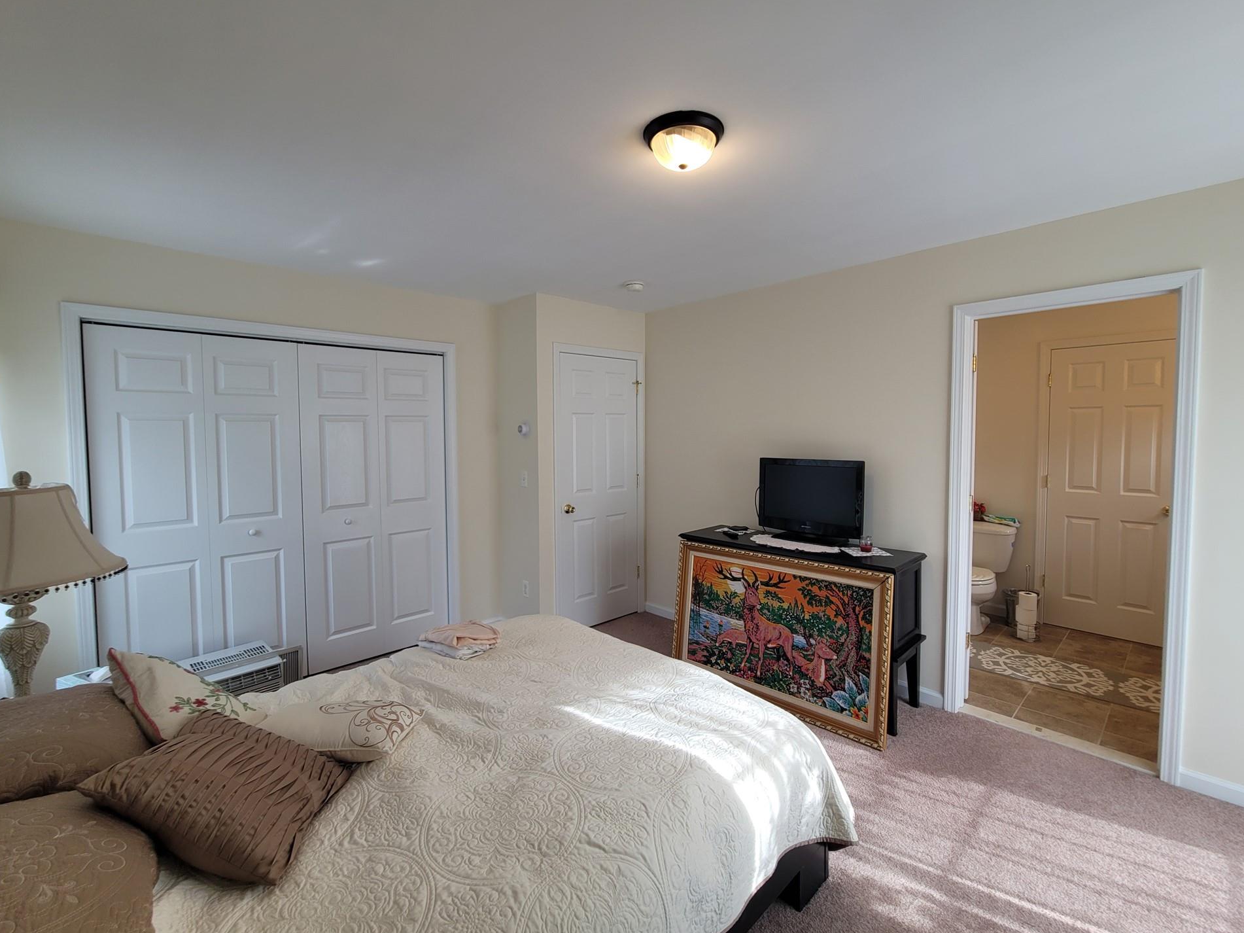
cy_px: 457
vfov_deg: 85.6
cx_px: 623
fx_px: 503
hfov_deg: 102.1
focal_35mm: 14
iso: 64
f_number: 2.2
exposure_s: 1/60
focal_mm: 2.2
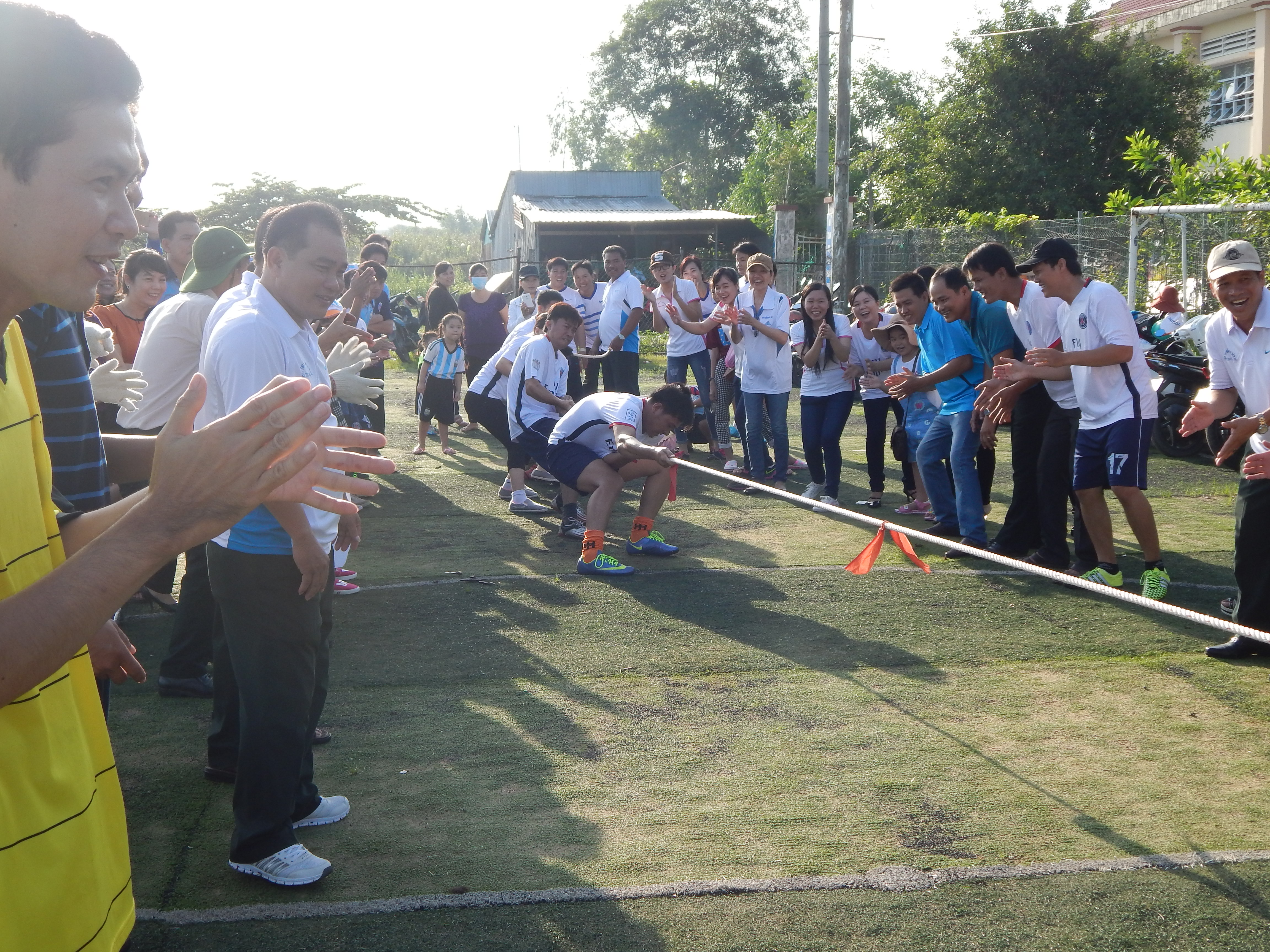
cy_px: 476
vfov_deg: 33.6
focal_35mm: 43
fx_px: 1578
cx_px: 635
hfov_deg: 43.9
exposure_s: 1/400
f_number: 3.6
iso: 125
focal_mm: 7.7
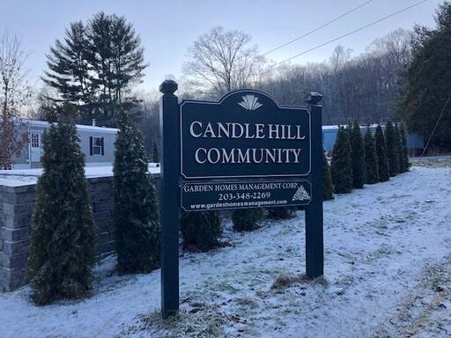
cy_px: 169
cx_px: 226
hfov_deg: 63.4
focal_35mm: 28
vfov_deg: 49.7
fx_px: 365
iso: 20
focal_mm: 3.99
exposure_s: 1/354
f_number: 1.8
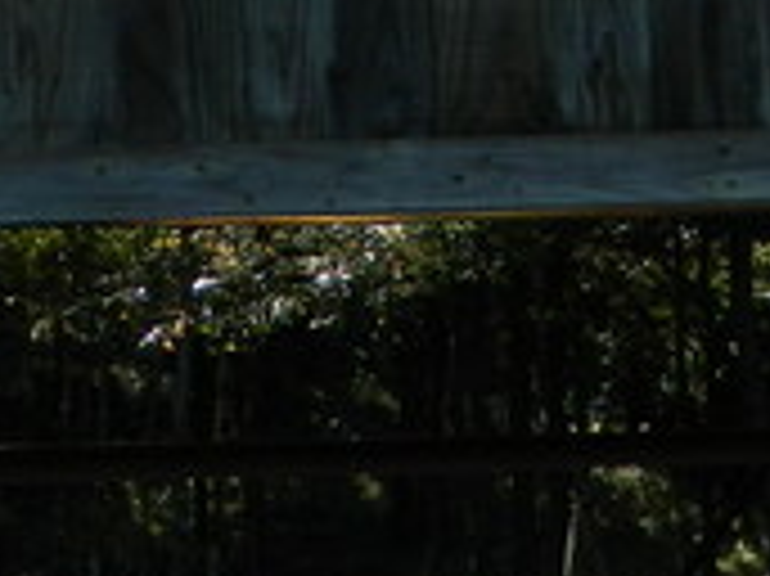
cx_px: 563
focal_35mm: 131
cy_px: -670
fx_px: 2912
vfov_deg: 10.2
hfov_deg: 15.0
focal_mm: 5.1
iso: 80
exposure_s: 1/250
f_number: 3.2
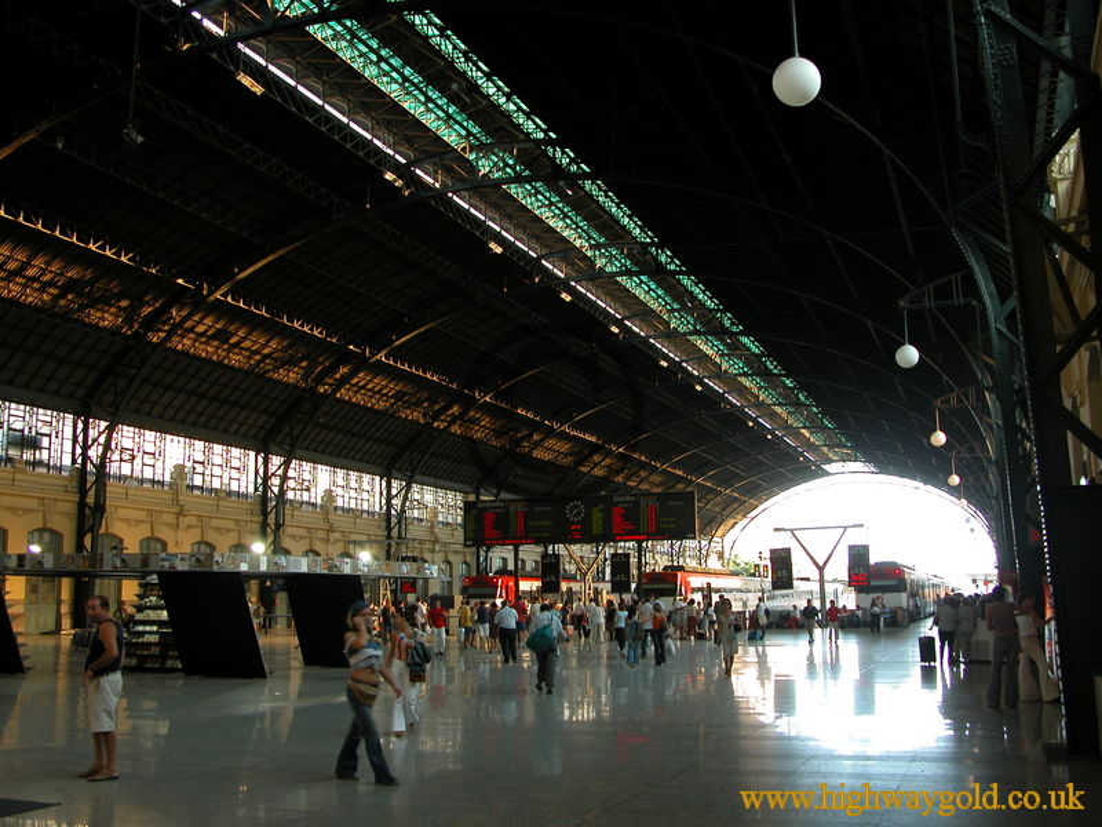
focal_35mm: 35
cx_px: 551
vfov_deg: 40.7
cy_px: 414
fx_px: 1114
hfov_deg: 52.6
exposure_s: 1/28.5
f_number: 2.8
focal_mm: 8.9
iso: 100
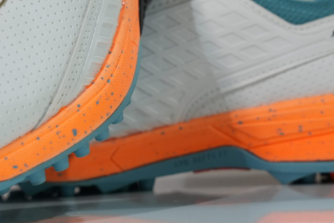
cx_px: 124
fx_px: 1441
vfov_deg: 8.8
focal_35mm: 155
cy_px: -27
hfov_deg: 13.2
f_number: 5.6
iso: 1250
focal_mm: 61.1
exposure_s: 1/100
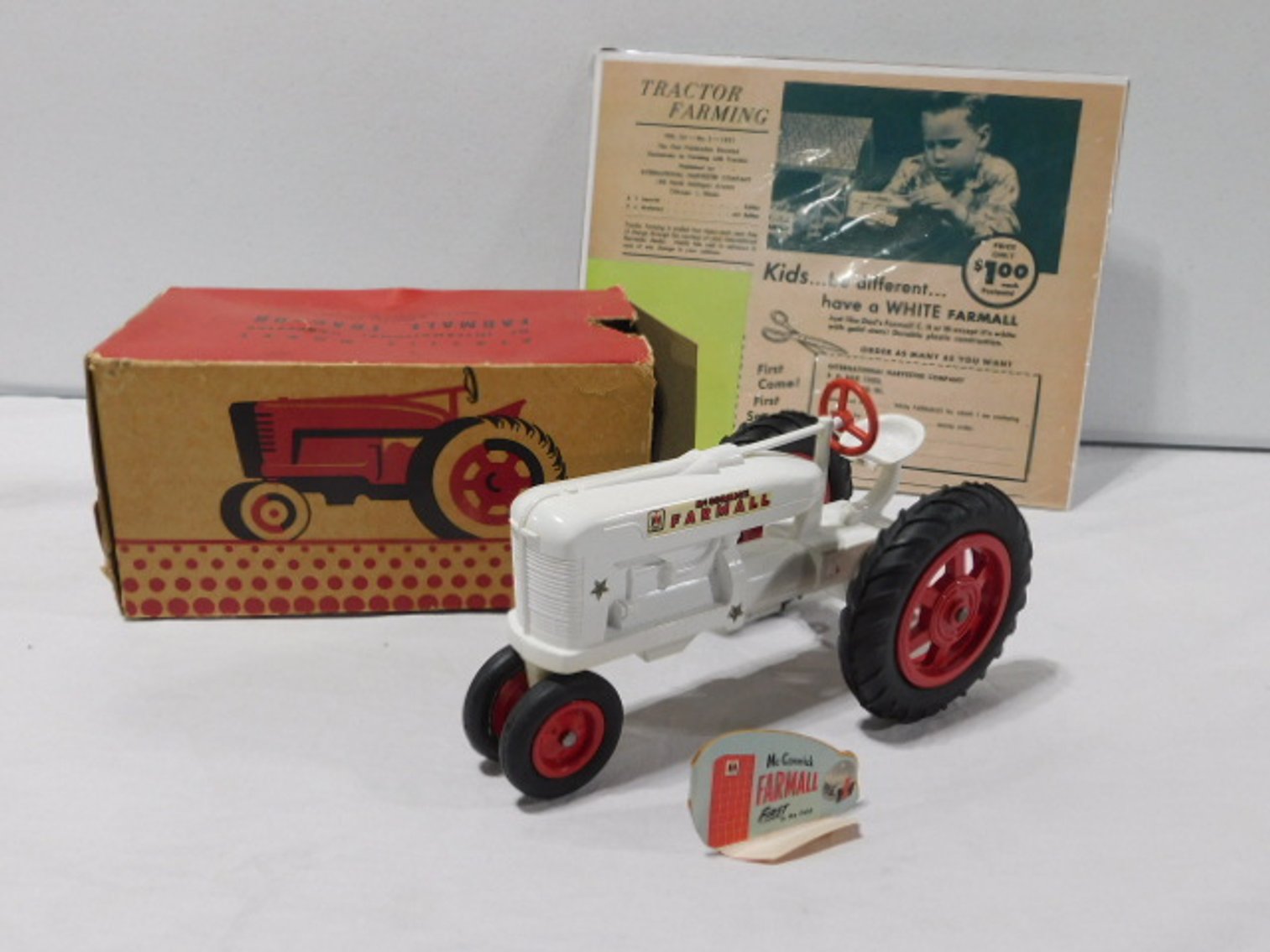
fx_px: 1101
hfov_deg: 60.0
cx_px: 635
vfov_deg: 46.8
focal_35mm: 30
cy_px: 476
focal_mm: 5.3
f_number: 3.2
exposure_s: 1/30
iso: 160
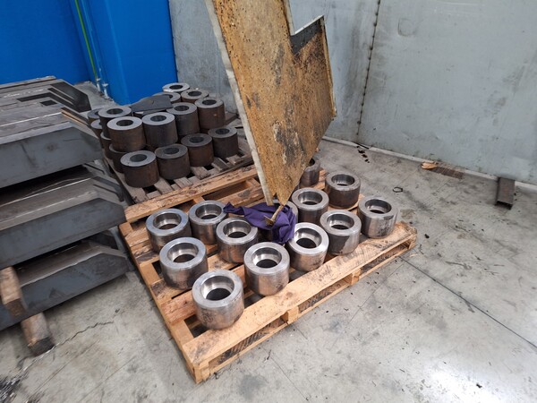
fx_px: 357
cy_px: 202
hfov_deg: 73.9
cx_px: 268
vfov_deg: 58.9
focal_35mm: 23
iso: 320
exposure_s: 1/24
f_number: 1.8
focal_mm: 5.54
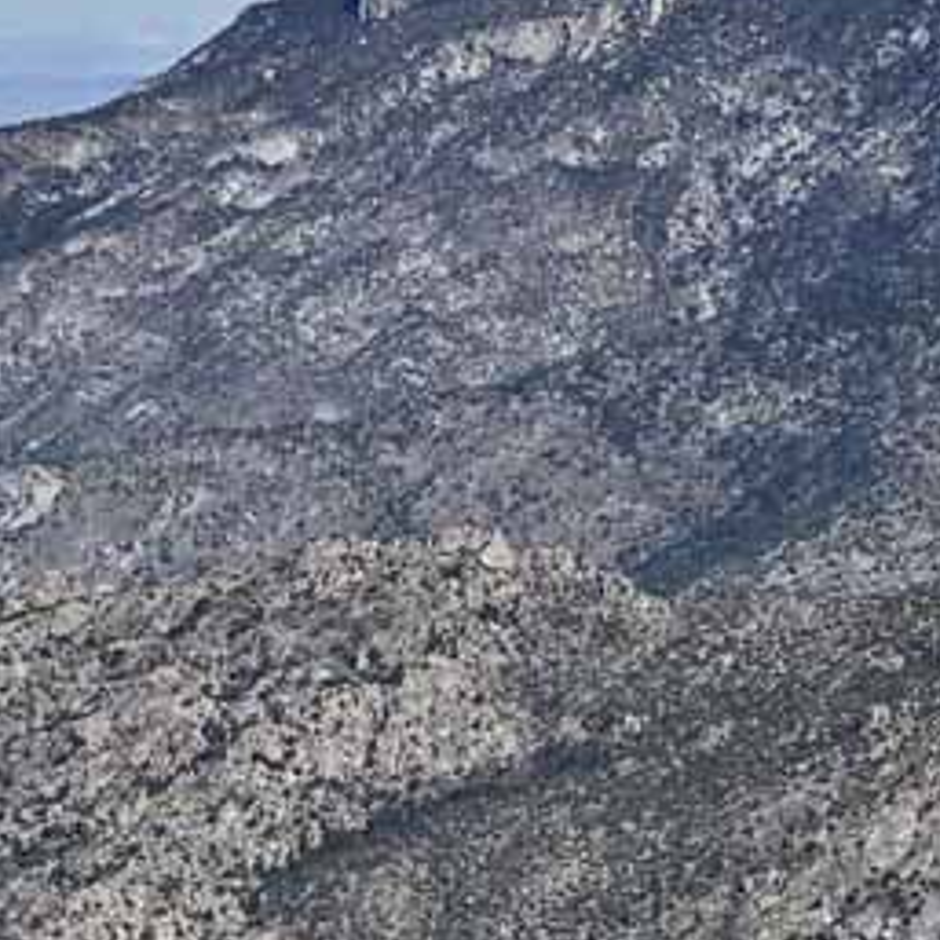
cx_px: 490
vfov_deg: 5.5
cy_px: 55
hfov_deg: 5.5
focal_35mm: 317
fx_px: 9739
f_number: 5
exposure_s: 1/2500
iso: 100
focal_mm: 120
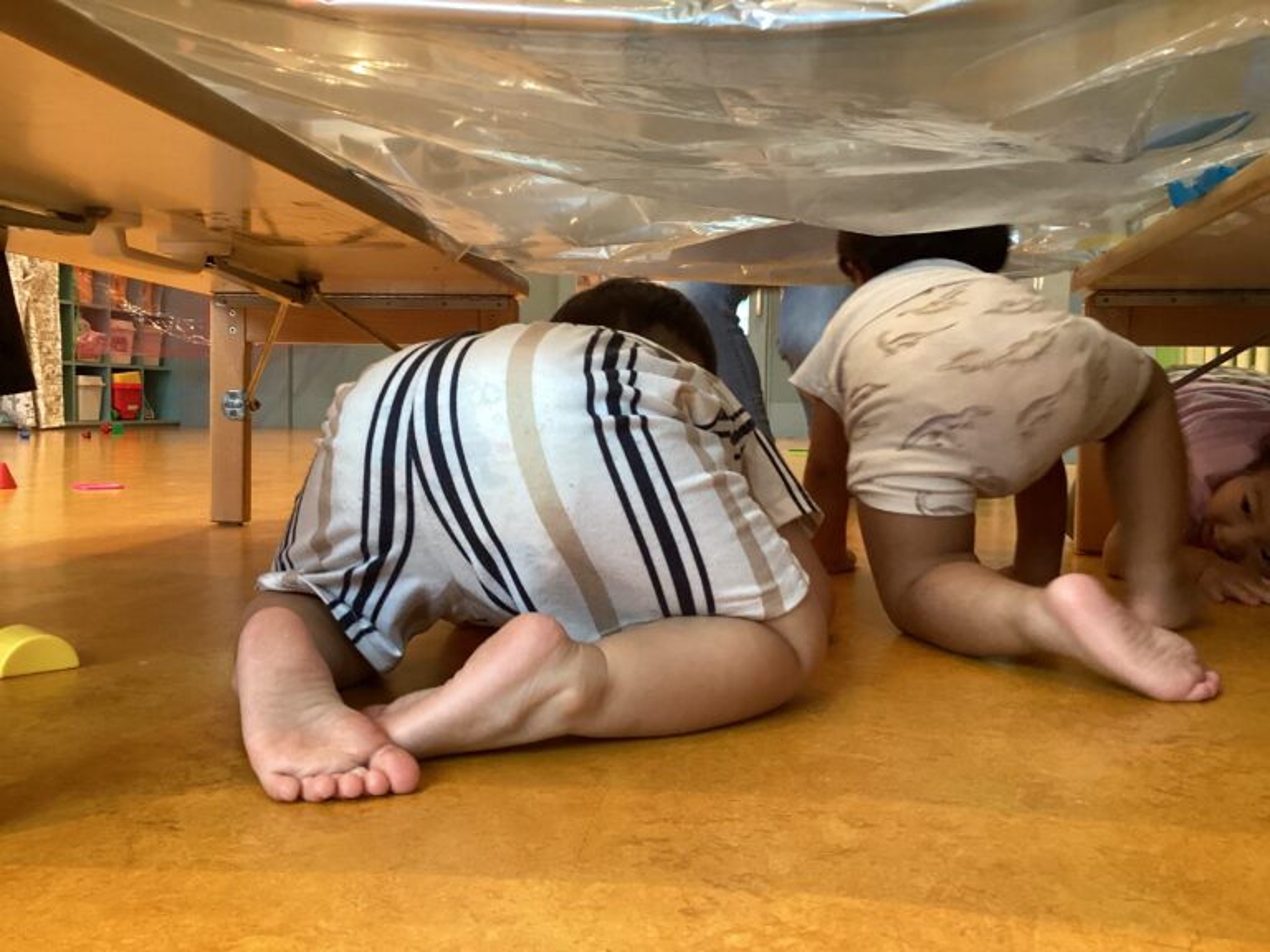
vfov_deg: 45.4
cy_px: 476
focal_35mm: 31
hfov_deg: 58.4
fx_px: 1137
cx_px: 635
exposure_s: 1/50
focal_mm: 3.3
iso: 160
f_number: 2.4
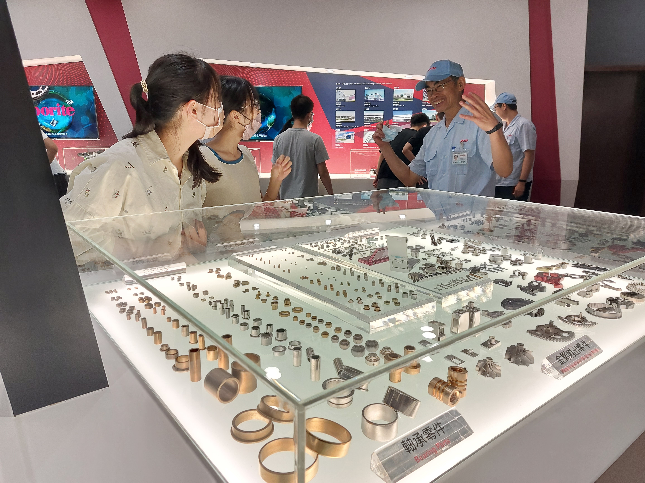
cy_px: 242
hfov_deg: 69.4
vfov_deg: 54.9
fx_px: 466
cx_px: 322
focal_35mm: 25
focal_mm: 5.23
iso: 160
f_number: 1.8
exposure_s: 1/60
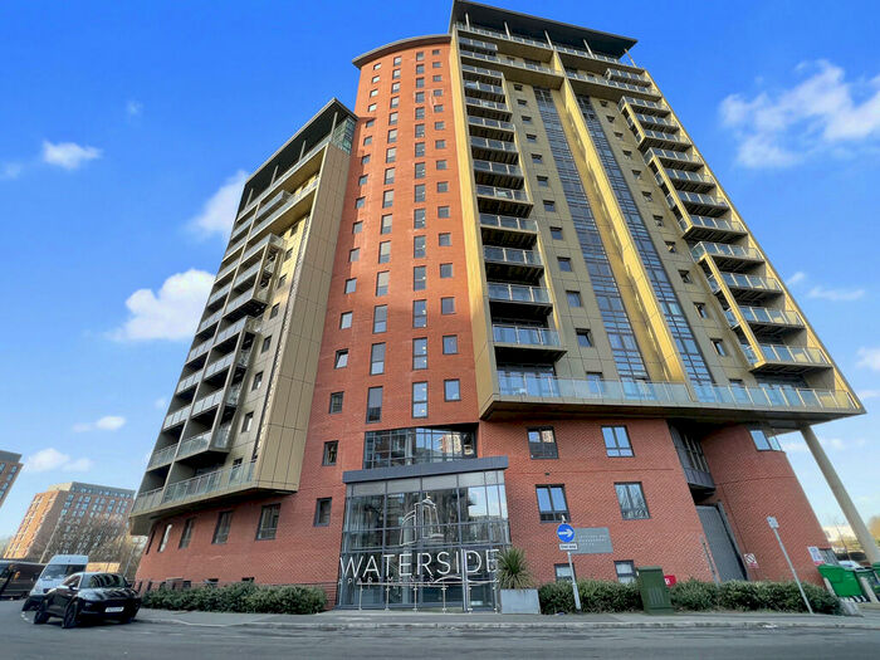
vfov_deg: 89.9
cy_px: 330
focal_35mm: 13
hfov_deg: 106.2
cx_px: 440
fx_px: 330
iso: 32
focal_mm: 1.57
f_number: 1.8
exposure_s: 1/292
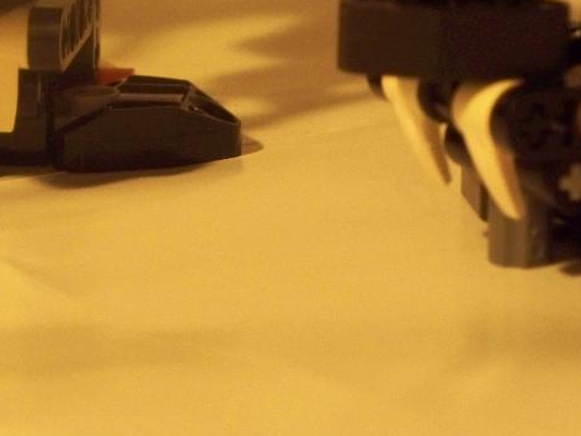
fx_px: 3189
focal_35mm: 190
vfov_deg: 7.8
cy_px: 44
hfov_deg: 10.4
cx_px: 246
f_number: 3.8
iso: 400
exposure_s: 1/40
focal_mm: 22.05
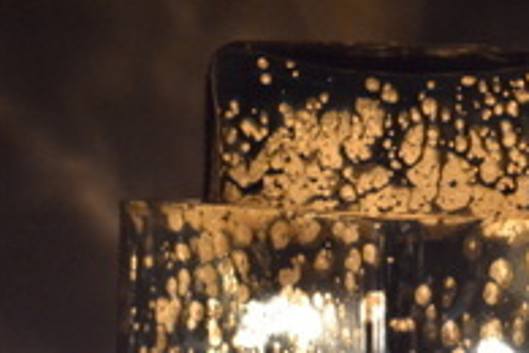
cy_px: 310
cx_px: 483
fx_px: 2986
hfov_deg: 10.1
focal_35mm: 203
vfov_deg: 6.7
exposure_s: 1/13
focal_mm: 55
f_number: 5.6
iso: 3200
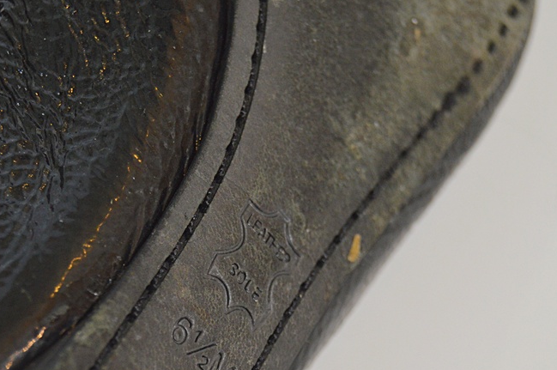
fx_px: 1715
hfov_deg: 18.4
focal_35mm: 111
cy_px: 225
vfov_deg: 12.3
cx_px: 234
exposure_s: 1/60
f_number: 5.3
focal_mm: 48
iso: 1100
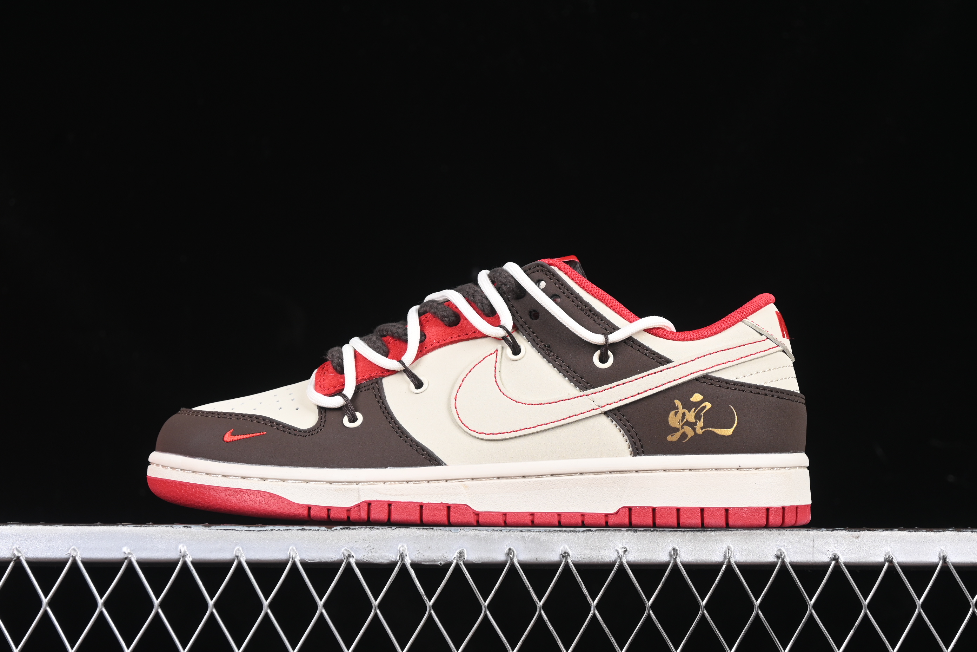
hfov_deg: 27.0
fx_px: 2035
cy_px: 326
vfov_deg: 18.2
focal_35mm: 75
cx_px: 488
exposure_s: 1/60
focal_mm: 50
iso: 160
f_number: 6.3
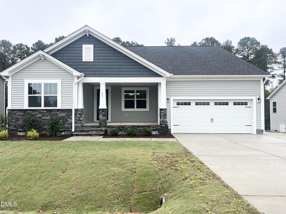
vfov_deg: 53.1
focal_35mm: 26
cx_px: 143
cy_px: 107
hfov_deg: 67.3
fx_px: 215
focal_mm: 5.7
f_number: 1.5
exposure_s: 1/1645
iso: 50
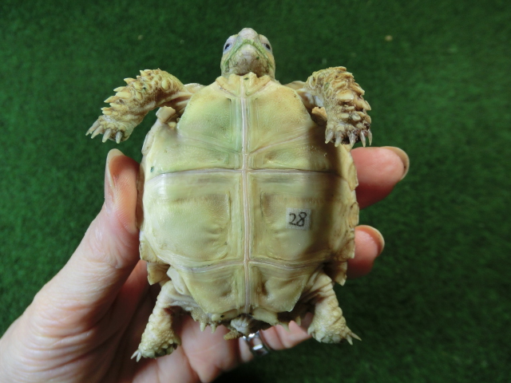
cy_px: 192
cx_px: 256
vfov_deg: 49.7
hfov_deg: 63.4
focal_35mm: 28
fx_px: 413
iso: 160
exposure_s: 1/60
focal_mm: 5
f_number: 3
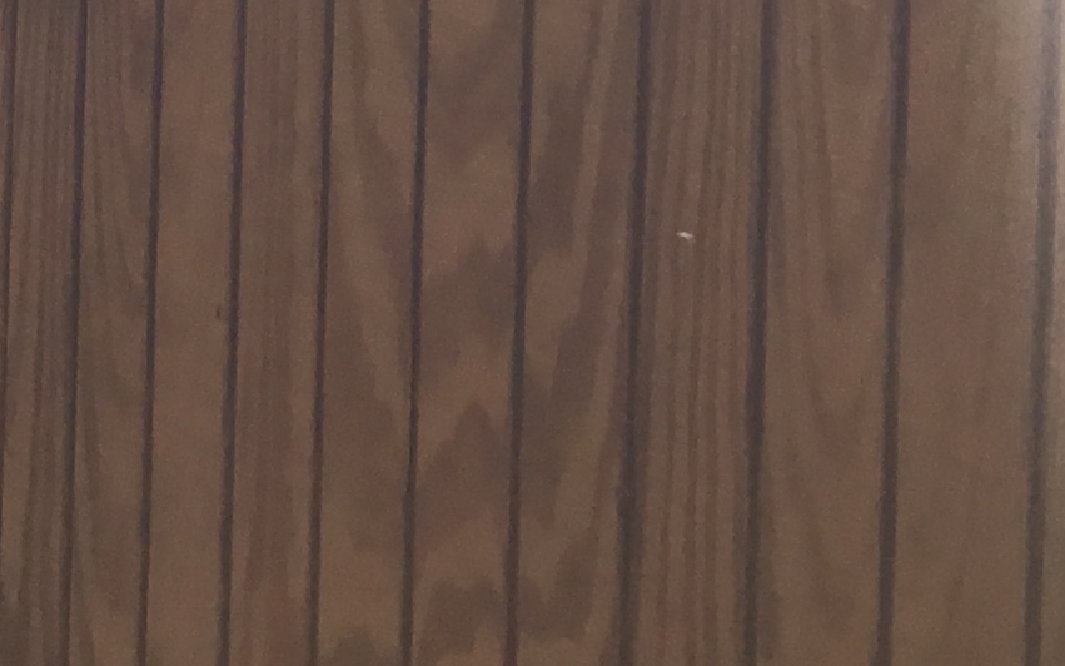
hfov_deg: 16.3
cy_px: -325
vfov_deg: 10.1
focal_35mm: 126
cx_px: 71
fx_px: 3657
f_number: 2.4
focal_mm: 3.3
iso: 25
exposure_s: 1/570
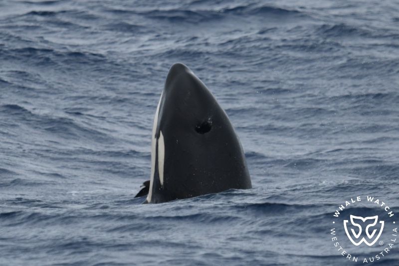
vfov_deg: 3.1
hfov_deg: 4.6
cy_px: 133
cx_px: 200
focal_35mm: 450
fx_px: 4986
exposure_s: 1/8000
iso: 1000
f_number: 6
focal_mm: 450
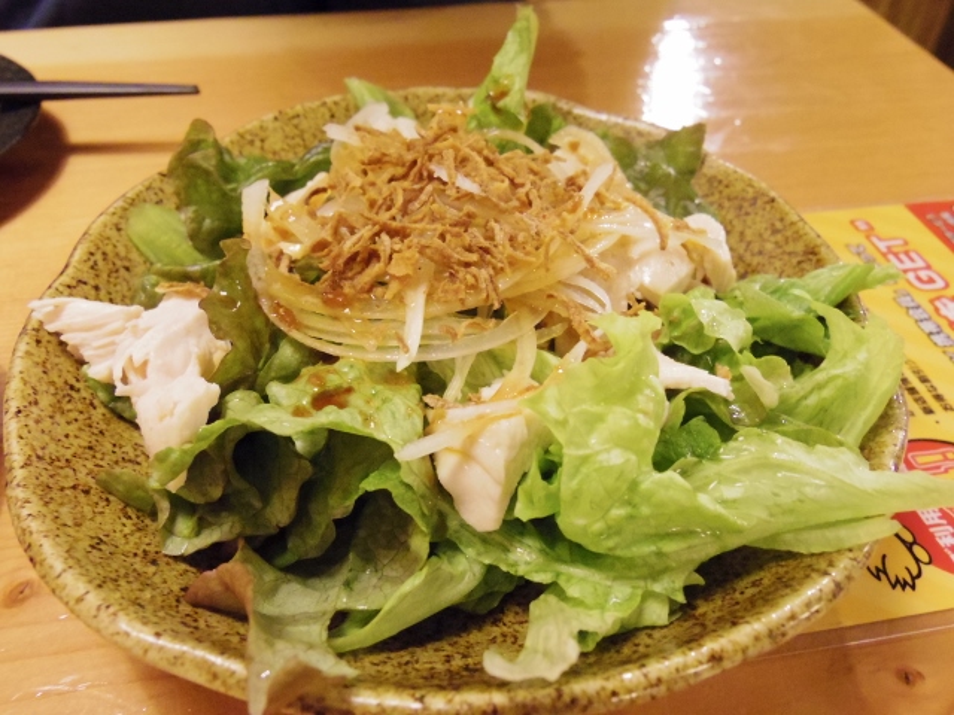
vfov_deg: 48.2
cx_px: 477
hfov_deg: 61.7
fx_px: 799
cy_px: 358
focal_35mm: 29
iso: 3200
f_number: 3.2
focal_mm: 6.3
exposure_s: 1/6
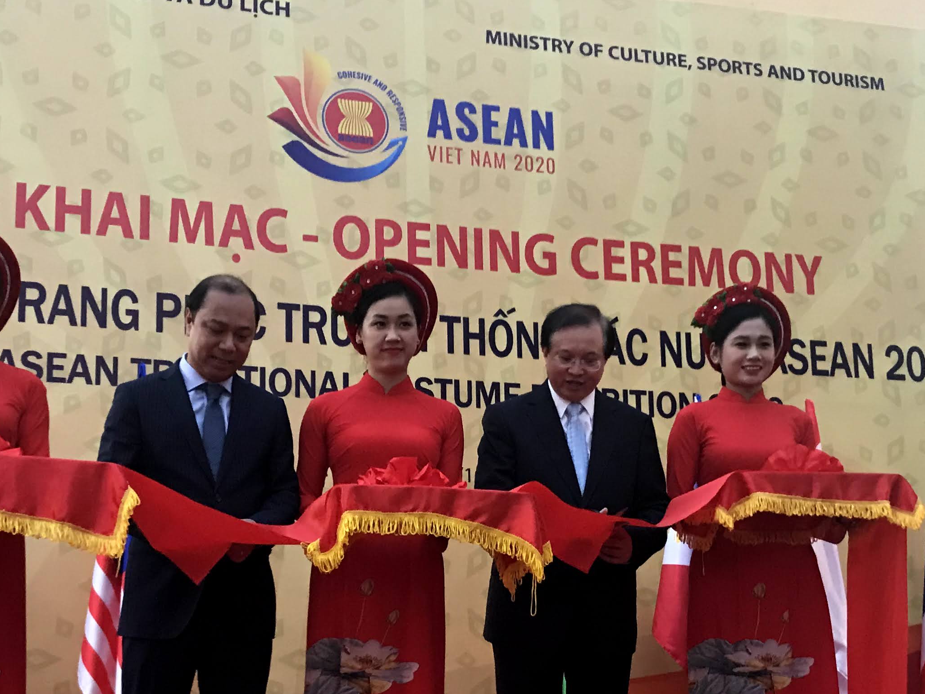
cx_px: 443
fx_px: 1469
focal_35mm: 55
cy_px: 493
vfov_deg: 26.3
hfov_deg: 34.9
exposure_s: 1/17
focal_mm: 3.99
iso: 64
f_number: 1.8
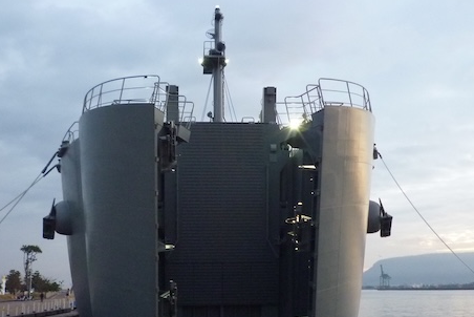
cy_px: 199
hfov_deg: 48.4
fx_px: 527
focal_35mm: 40
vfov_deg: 33.3
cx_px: 224
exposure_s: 1/20
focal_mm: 4.4
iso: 400
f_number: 2.8
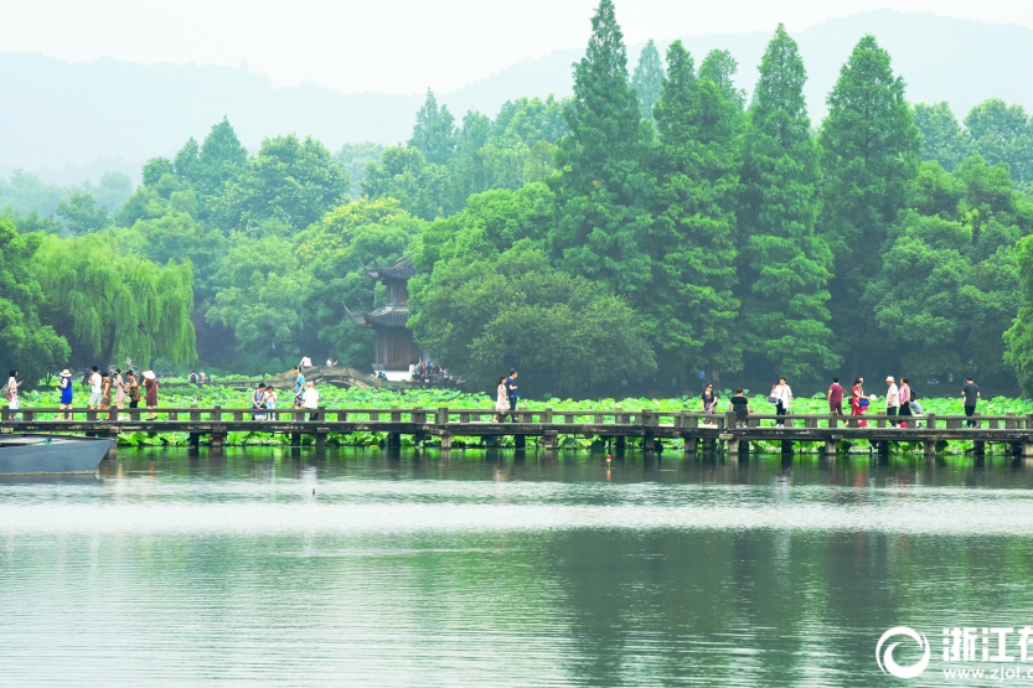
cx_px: 546
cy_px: 322
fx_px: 5737
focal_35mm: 200
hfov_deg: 10.3
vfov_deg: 6.9
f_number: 9
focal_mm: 185
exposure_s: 1/320
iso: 800
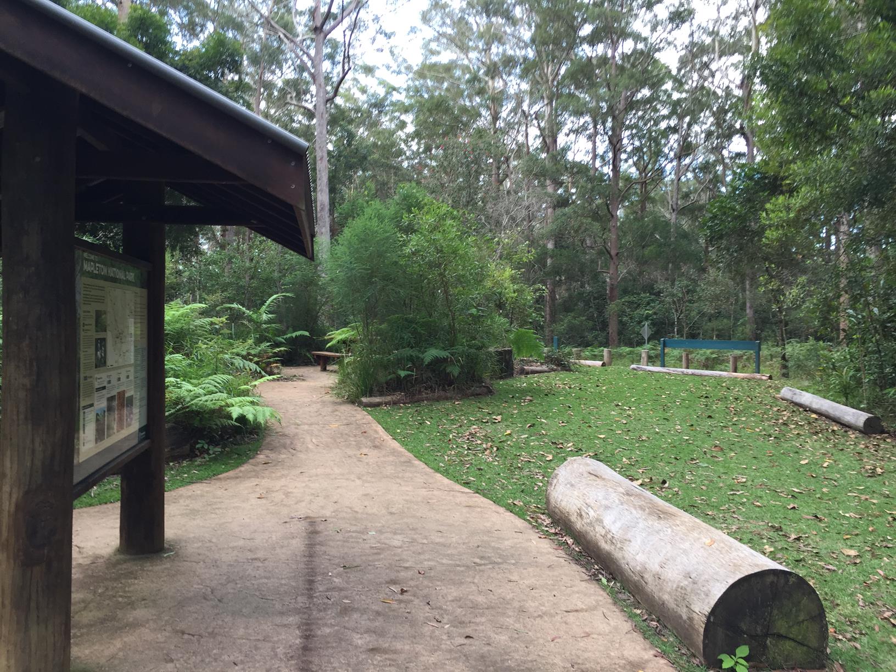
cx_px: 448
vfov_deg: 48.2
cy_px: 336
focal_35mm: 29
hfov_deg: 61.7
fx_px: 751
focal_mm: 4.15
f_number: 2.2
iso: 40
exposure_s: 1/50
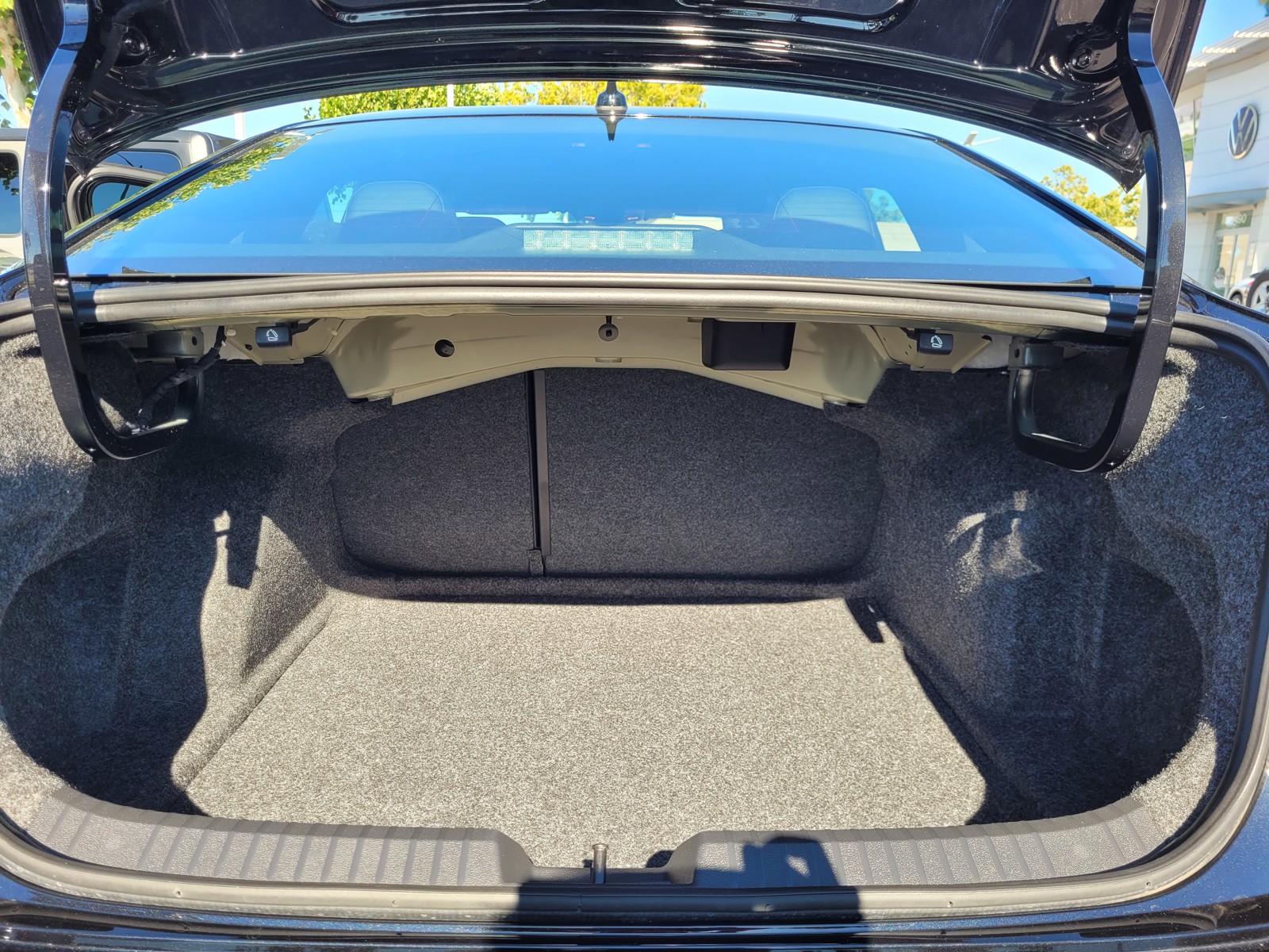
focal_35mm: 26
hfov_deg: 67.3
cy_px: 476
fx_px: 953
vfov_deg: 53.1
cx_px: 634
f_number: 1.8
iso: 40
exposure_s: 1/289
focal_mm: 5.4
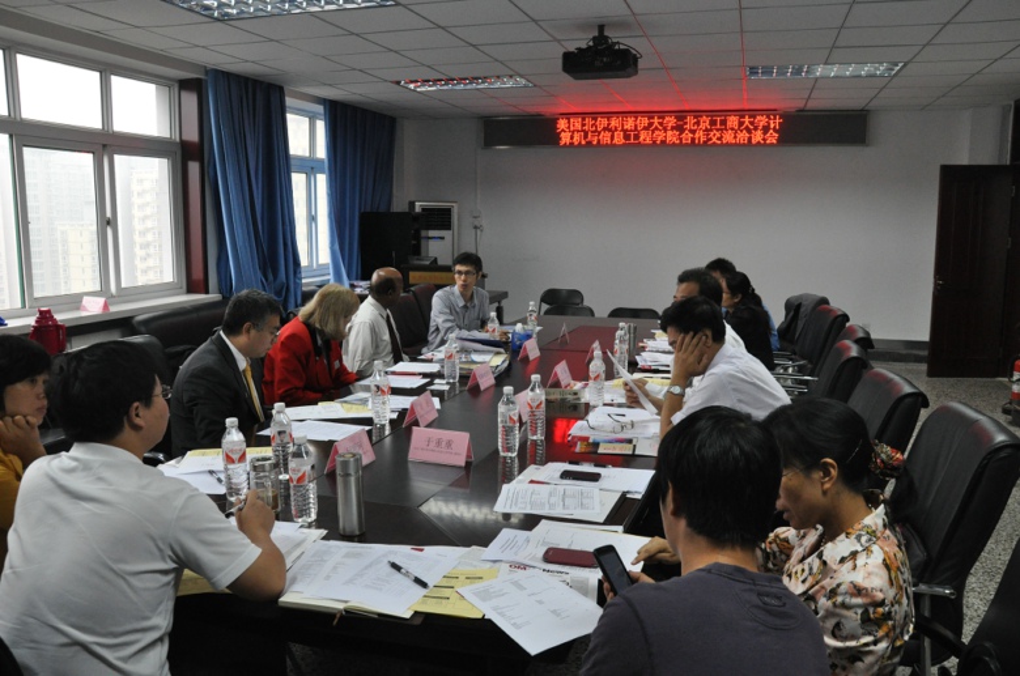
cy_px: 338
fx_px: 764
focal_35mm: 27
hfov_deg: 67.5
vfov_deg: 47.8
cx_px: 510
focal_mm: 18
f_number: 8
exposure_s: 1/60
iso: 1600
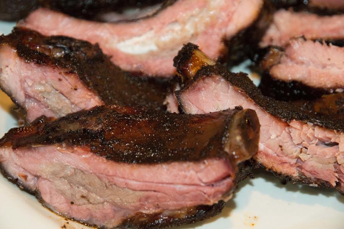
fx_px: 1031
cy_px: 114
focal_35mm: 108
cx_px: 172
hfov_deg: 18.9
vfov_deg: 12.7
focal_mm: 72
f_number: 5.6
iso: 2500
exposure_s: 1/60
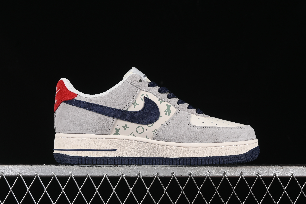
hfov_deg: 27.0
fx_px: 637
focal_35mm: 75
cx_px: 153
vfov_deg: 18.2
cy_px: 102
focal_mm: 50
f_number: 8
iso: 160
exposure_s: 1/80
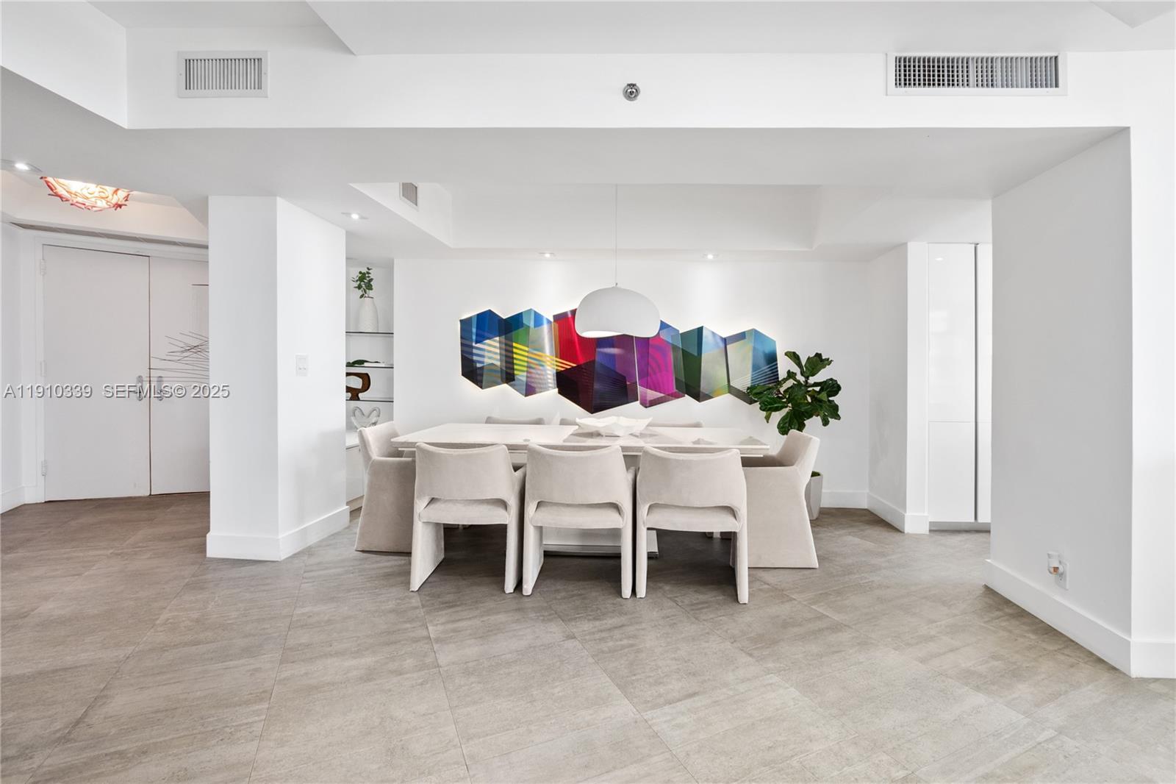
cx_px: 588
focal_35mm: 15
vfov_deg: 77.3
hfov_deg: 100.4
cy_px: 392
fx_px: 490
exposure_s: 1/15
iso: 280
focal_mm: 10
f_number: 8
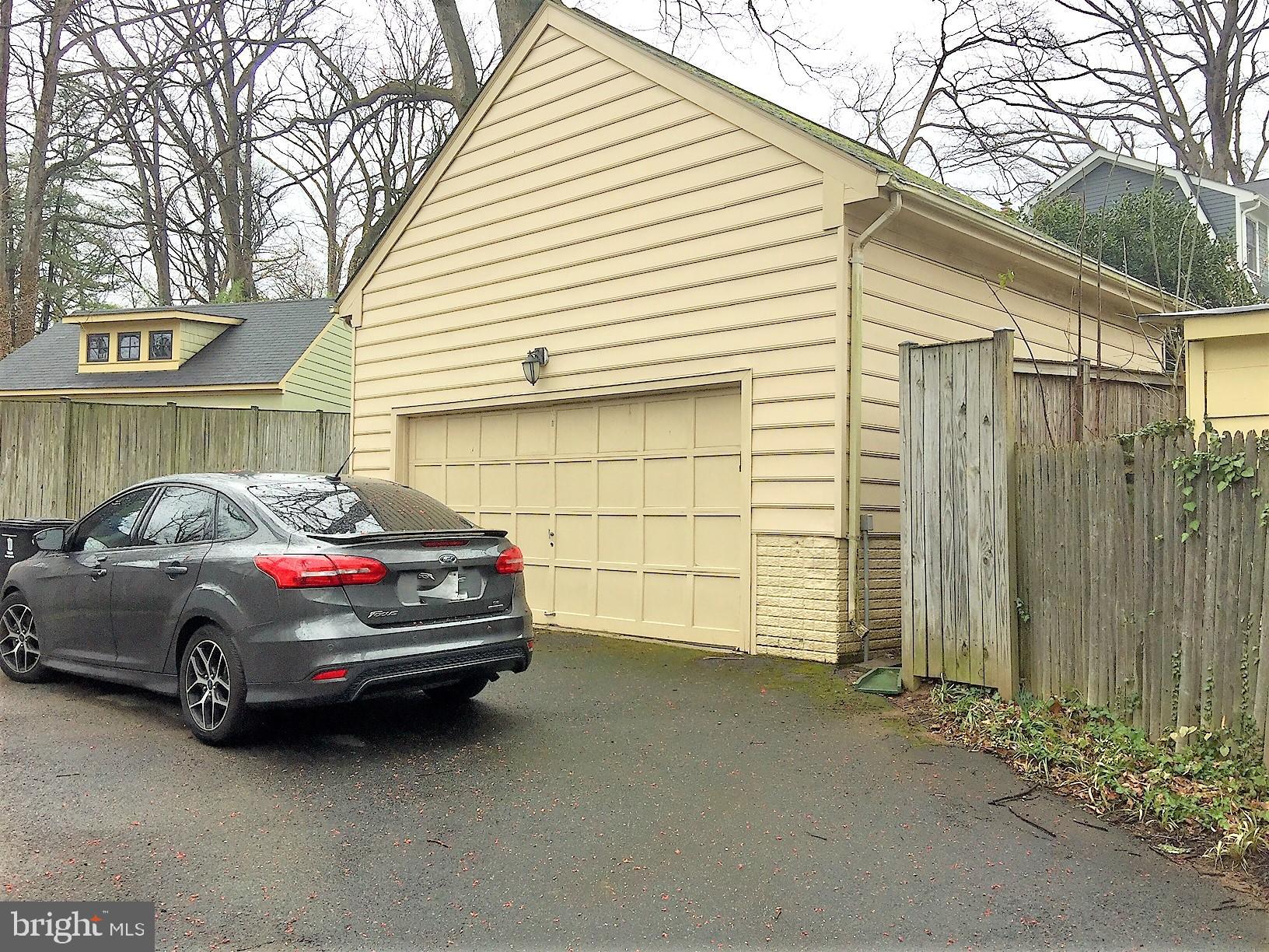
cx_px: 634
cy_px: 476
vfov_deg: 48.2
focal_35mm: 29
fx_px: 1063
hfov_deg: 61.7
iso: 32
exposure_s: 1/599
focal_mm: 4.15
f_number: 2.2
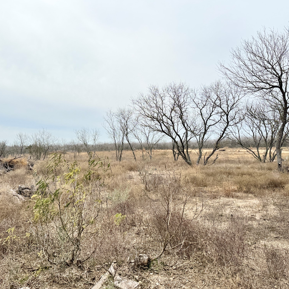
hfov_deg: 55.4
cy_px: 144
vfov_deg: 55.6
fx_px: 274
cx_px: 122
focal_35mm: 29
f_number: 1.78
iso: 80
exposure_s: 1/1869
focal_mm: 6.76
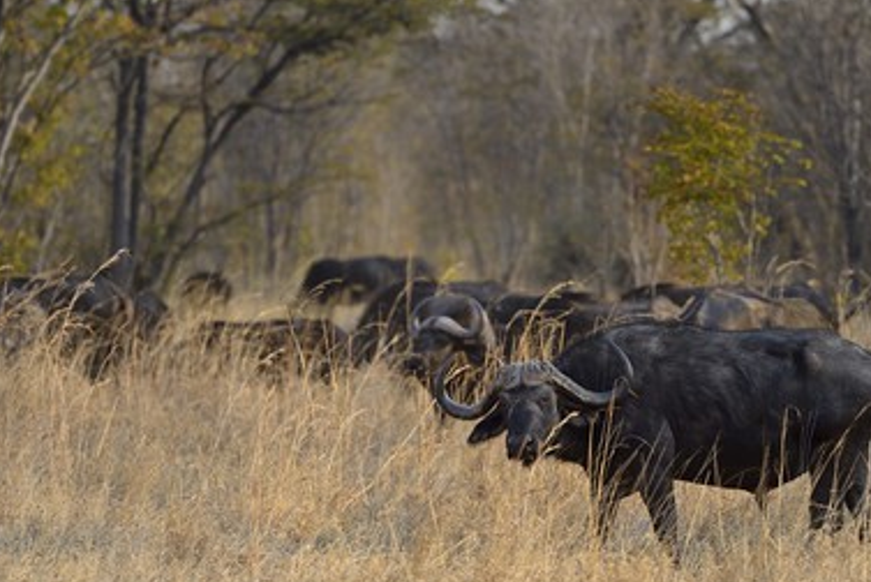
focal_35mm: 311
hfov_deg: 6.6
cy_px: 307
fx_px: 7530
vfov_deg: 4.4
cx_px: 468
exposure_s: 1/1000
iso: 640
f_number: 5
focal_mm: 280
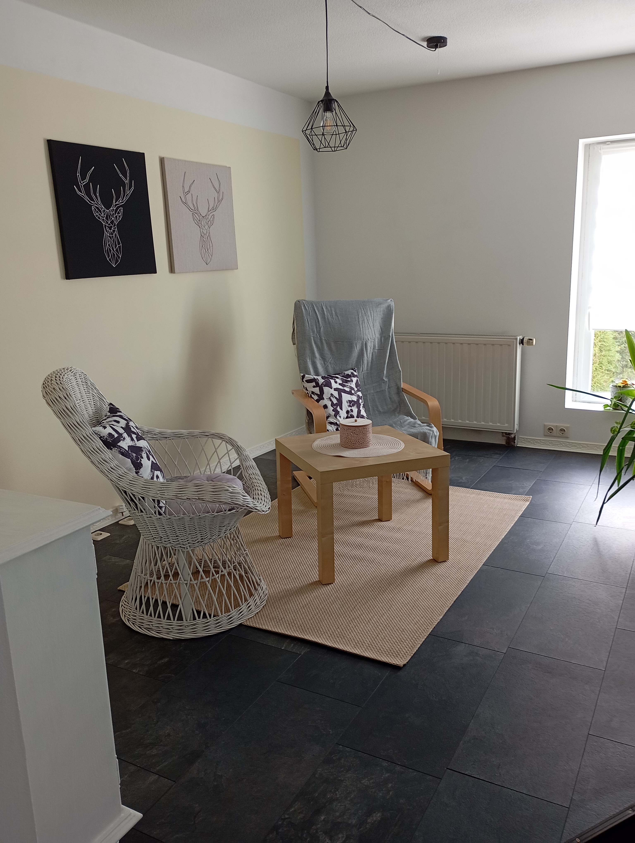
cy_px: 422
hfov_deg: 49.9
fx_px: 683
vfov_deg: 63.4
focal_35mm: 28
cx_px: 318
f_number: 1.8
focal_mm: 4.27
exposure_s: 1/50
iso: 321
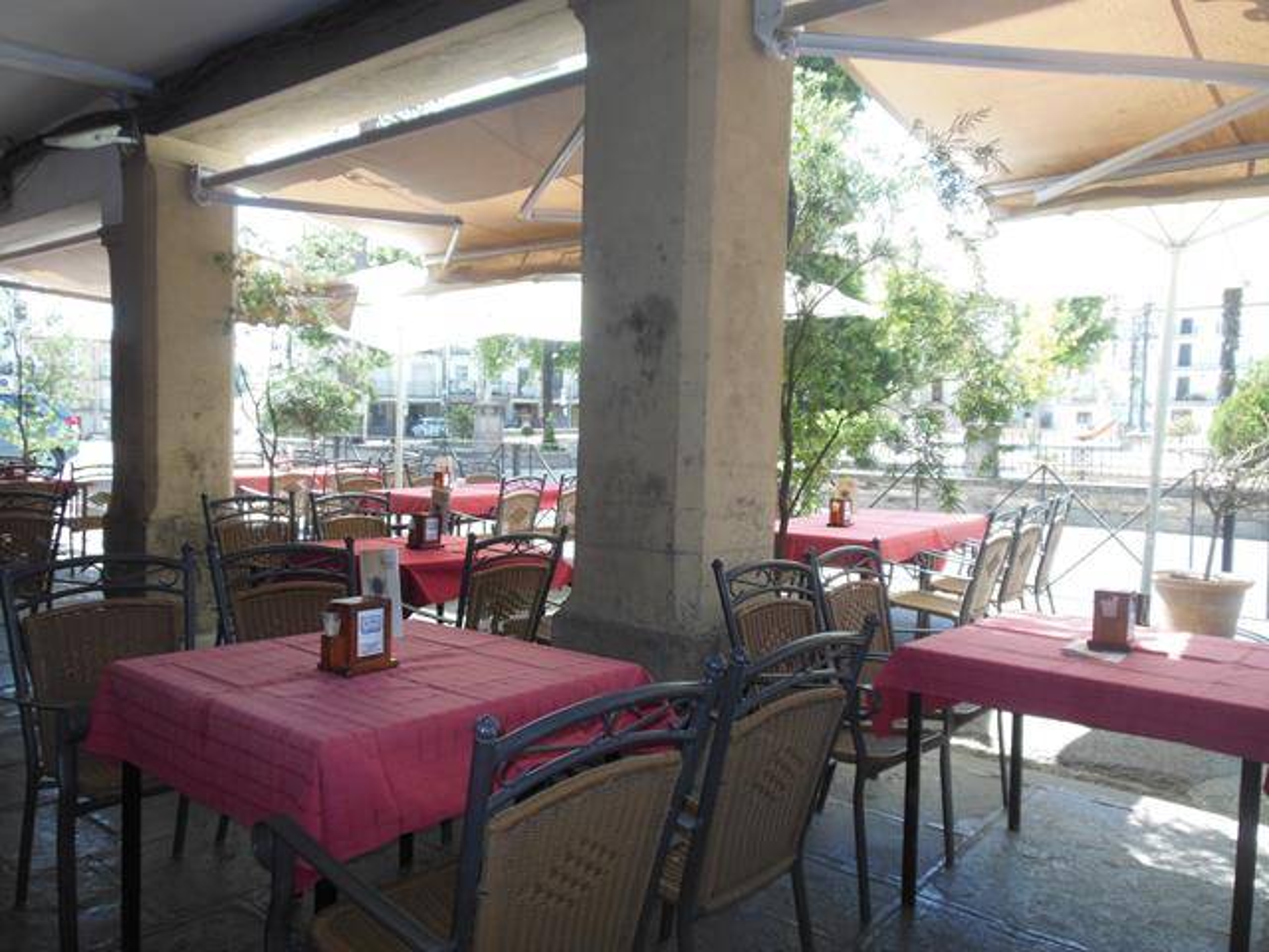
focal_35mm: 25
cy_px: 476
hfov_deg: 69.4
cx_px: 634
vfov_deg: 54.9
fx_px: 916
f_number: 3.2
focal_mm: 4.5
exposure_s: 1/200
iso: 125
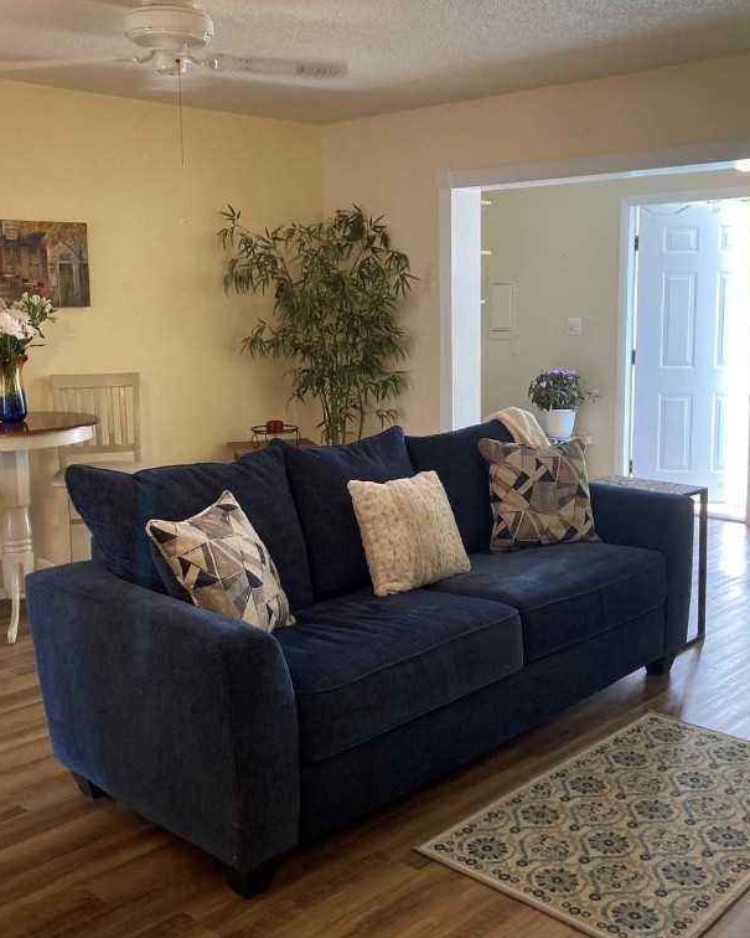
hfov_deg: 40.0
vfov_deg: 49.1
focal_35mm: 37
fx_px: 1026
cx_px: 430
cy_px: 465
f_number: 1.8
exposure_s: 1/60
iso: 80
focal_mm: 3.99
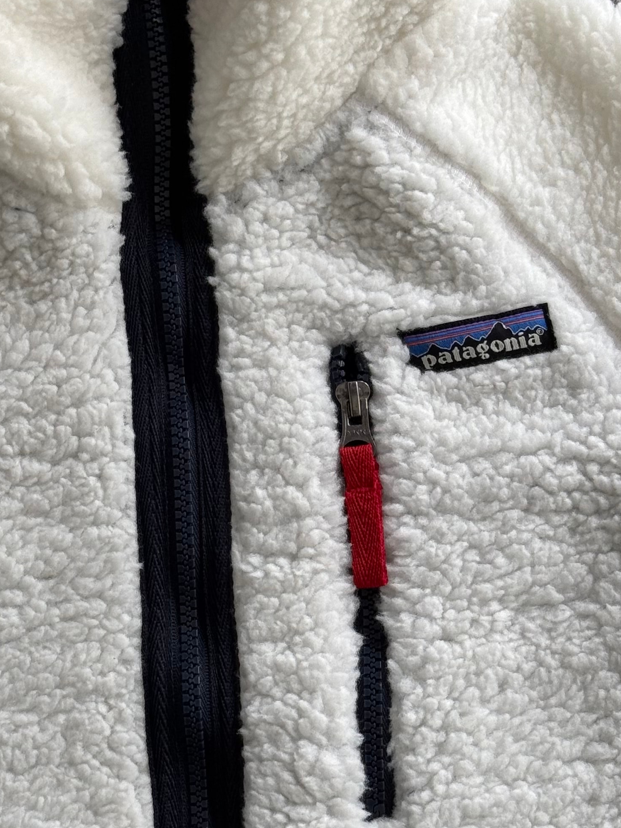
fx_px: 2368
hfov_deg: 14.9
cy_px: 436
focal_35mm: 99
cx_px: 192
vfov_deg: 19.8
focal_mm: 6.76
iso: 50
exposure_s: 1/164
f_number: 1.78
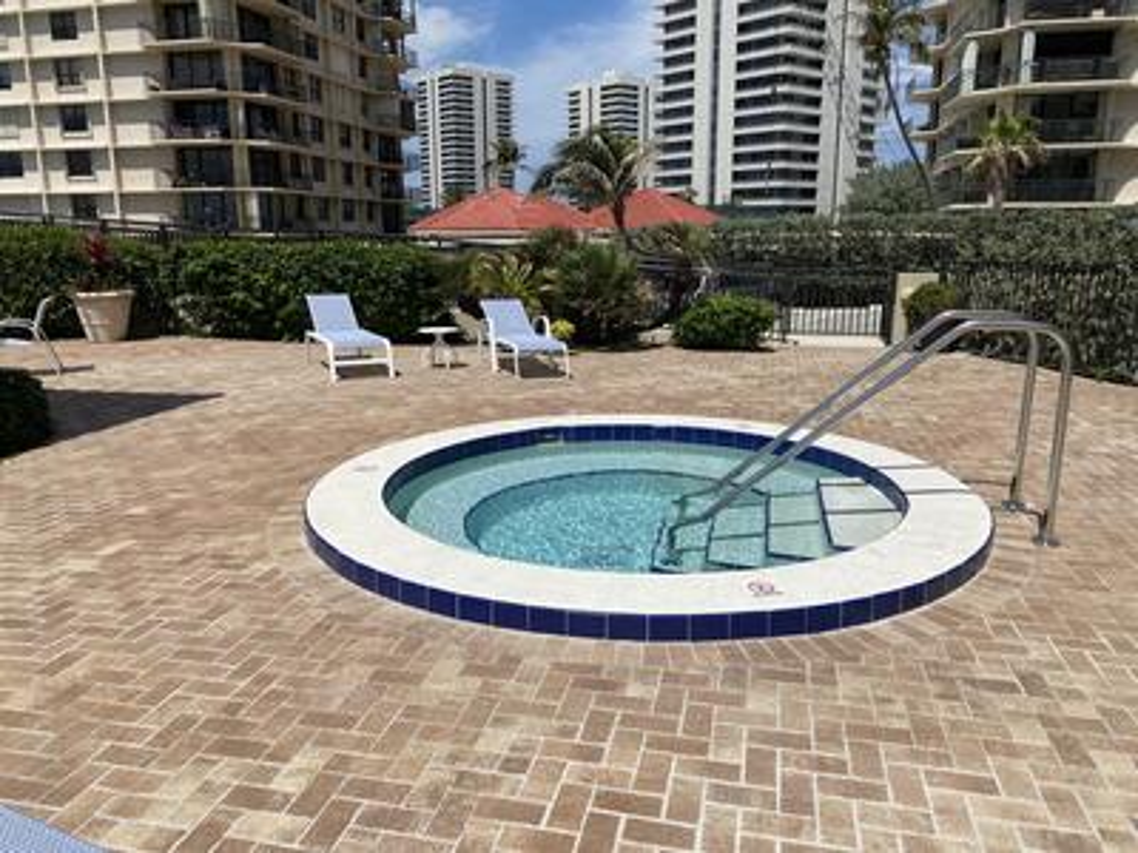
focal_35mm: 26
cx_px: 569
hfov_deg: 67.3
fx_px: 855
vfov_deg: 53.1
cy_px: 426
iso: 32
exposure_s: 1/6410
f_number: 1.8
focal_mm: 4.25
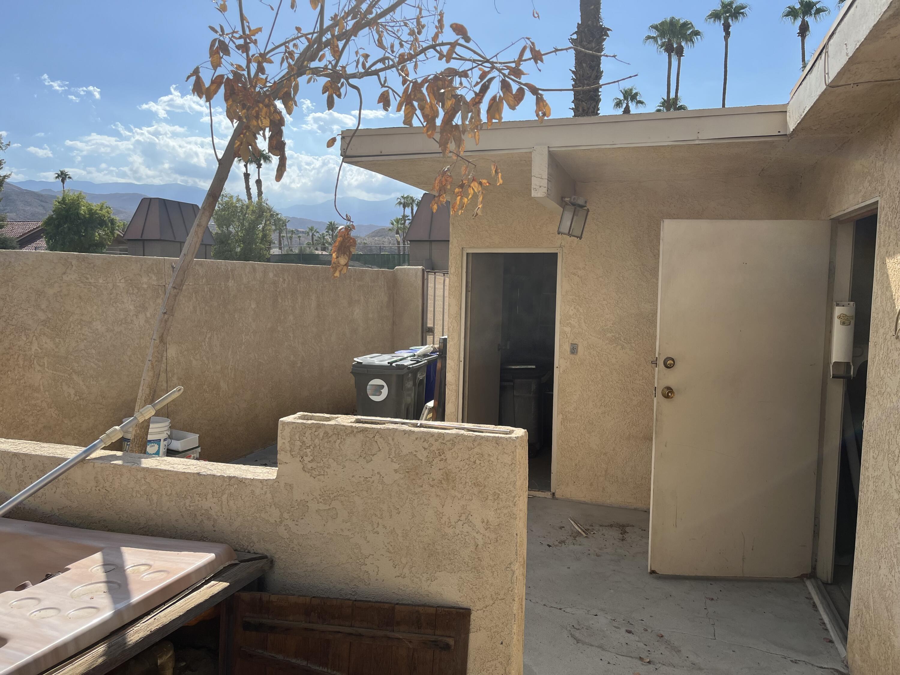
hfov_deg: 67.3
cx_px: 450
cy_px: 338
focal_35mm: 26
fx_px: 676
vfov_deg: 53.1
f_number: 1.6
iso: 50
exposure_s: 1/3521
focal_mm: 5.1
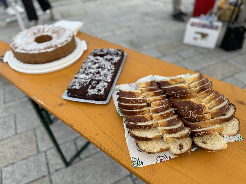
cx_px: 123
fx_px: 171
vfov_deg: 56.8
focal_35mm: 24
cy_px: 92
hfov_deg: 71.6
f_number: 1.78
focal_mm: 6.76
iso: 80
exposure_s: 1/1524
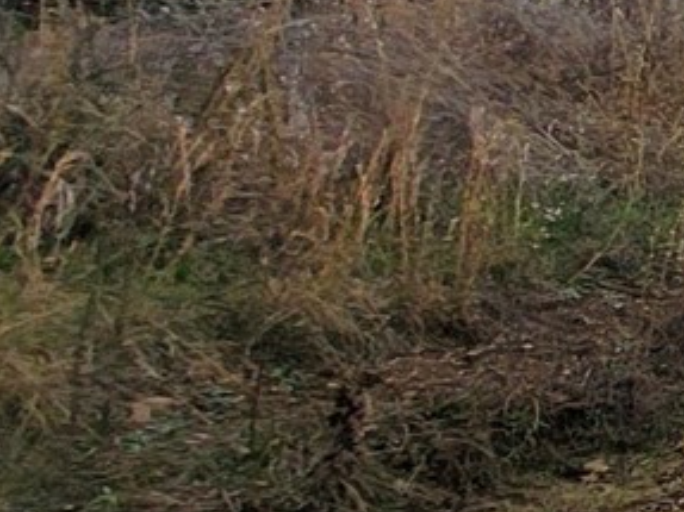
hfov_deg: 10.3
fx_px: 1718
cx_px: 2245
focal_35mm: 87
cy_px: -67
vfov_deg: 16.4
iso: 64
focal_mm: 2.2
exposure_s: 1/285
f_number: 2.2
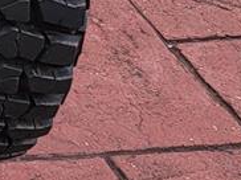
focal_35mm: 190
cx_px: -579
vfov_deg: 6.7
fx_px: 1321
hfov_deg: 8.2
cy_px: -451
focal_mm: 6.7
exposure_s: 1/553
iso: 16
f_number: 1.8
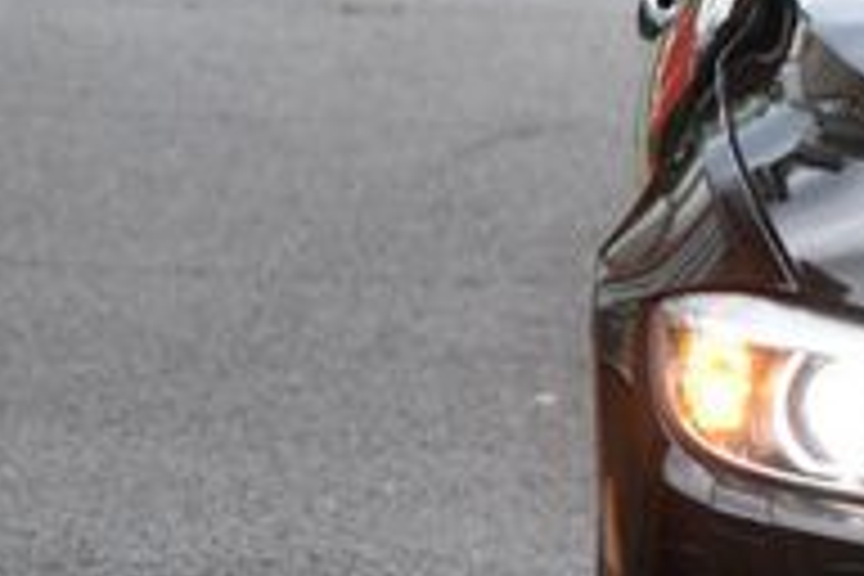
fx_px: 17975
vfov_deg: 1.8
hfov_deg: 2.7
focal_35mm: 749
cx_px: 1688
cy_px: 200
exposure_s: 1/250
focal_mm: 120
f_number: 5.6
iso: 250
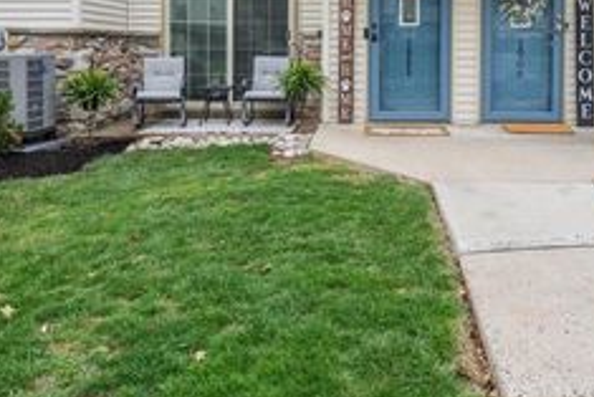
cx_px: 374
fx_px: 579
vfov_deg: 35.2
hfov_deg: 53.7
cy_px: 27
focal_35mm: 35
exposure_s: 1/2000
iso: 1000
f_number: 5
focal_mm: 16.5
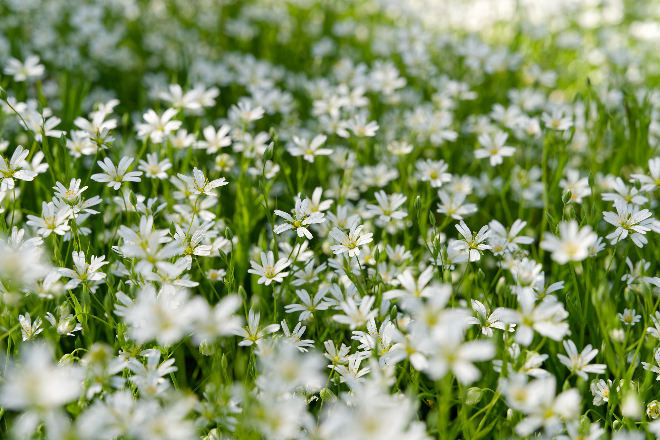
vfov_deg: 18.2
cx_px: 330
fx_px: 1375
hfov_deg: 27.0
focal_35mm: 75
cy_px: 220
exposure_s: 1/100
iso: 200
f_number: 7.1
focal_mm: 75
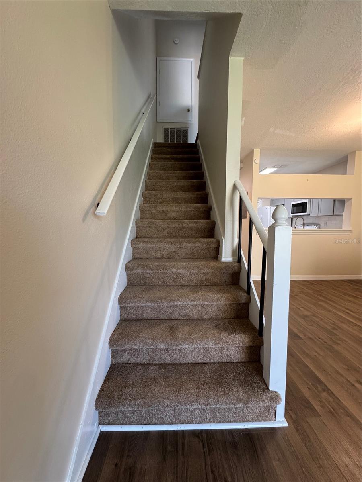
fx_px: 195
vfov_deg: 102.1
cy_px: 241
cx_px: 181
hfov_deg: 85.7
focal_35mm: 14
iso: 250
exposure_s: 1/60
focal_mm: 2.22
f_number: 2.2
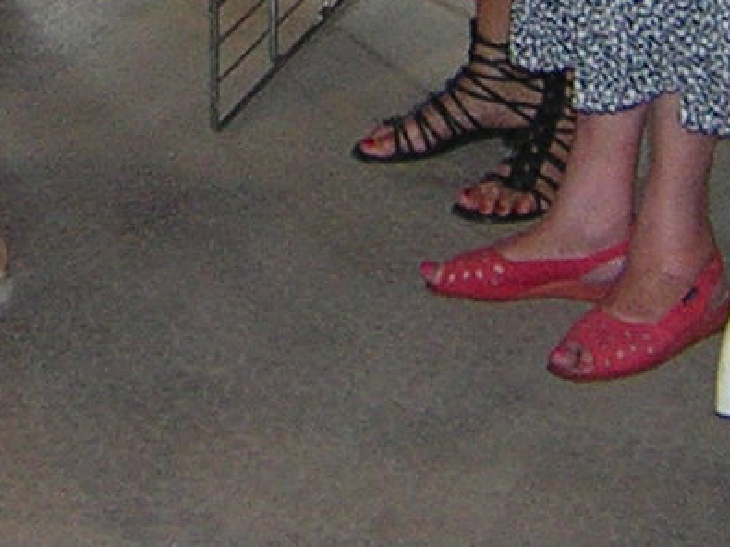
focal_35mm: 146
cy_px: -442
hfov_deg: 13.5
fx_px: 3078
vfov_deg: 9.6
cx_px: 179
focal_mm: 4.7
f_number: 2.6
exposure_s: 1/60.1
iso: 282
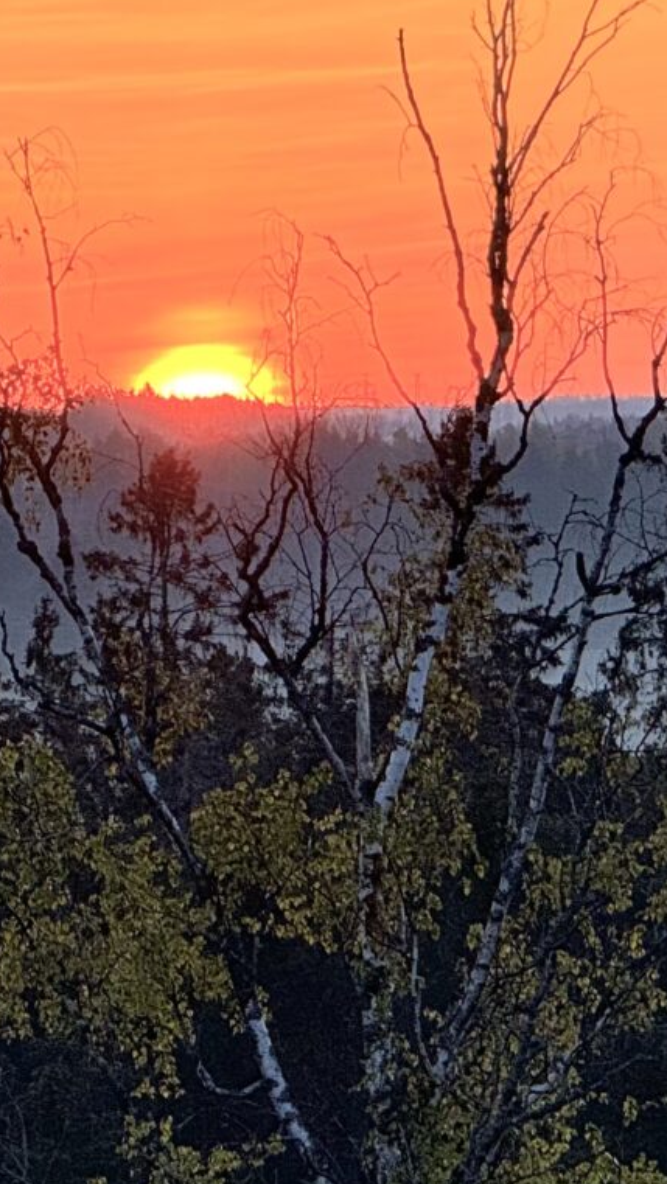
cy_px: 1052
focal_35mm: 343
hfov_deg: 3.5
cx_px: 72
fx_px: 10777
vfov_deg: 6.3
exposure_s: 1/165
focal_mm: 15.66
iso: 50
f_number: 2.8
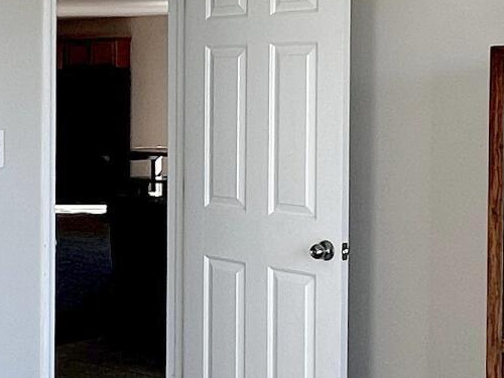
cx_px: 14
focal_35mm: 78
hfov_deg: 24.0
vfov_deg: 18.8
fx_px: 1136
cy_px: 106
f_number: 1.8
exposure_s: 1/99
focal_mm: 1.57
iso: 40
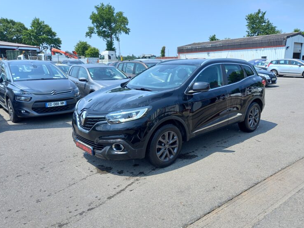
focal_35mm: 27
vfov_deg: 51.3
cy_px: 121
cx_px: 158
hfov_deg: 65.3
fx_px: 237
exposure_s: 1/315
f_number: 2
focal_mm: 4.6
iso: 25
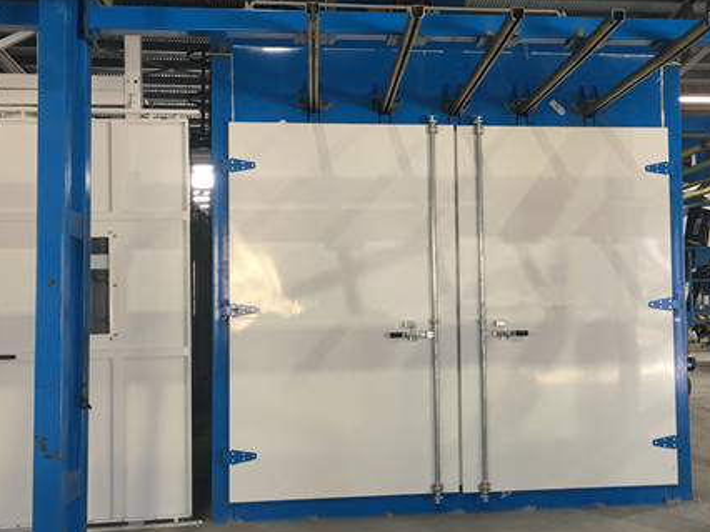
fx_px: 697
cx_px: 412
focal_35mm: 34
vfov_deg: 41.7
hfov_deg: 53.7
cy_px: 279
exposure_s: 1/17
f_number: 2.2
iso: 32
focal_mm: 4.15
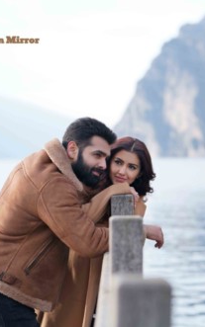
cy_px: 164
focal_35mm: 131
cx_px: 154
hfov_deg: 10.0
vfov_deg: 15.9
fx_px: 1171
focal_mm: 85
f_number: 2.8
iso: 100
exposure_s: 1/400
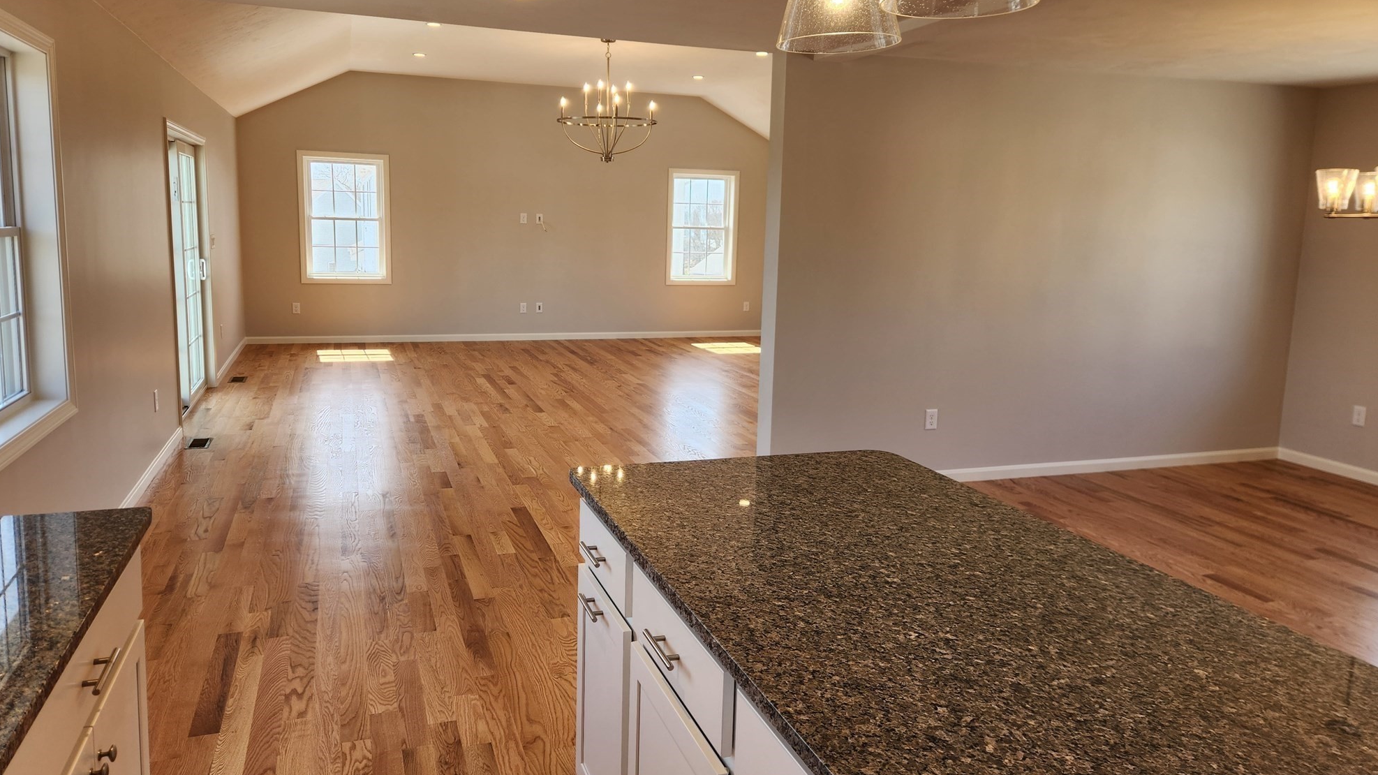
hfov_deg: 71.9
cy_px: 338
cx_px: 668
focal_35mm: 26
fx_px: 950
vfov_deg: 44.3
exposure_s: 1/120
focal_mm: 5.4
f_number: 1.8
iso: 25
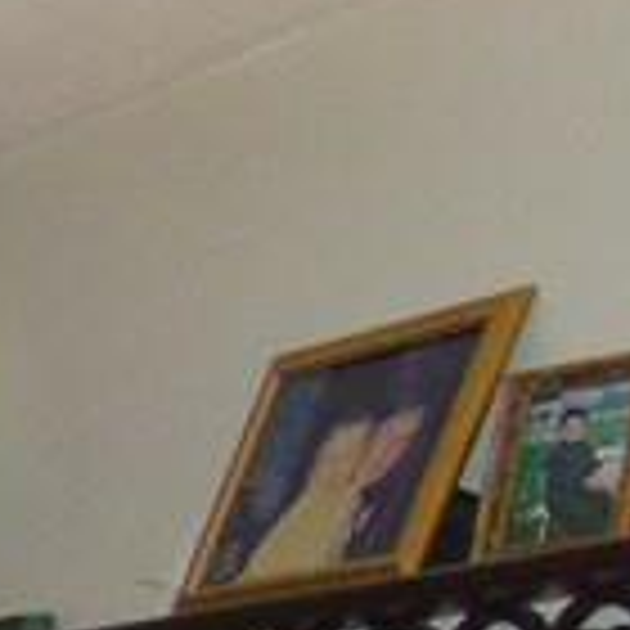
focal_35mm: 162
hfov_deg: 8.1
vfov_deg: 10.1
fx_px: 3336
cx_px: -1629
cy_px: 1161
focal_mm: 4.5
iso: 200
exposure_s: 1/30
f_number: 3
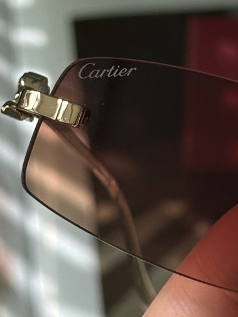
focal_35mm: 190
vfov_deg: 10.4
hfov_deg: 7.8
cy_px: 192
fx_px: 1741
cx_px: 252
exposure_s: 1/1030
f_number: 1.78
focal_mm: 6.86
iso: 64
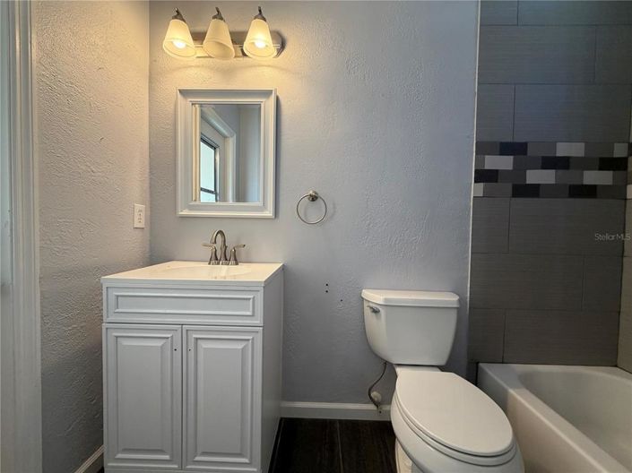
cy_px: 236
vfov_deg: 85.6
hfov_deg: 102.1
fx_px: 255
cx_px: 316
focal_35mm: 14
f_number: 2.2
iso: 200
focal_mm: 2.22
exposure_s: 1/120
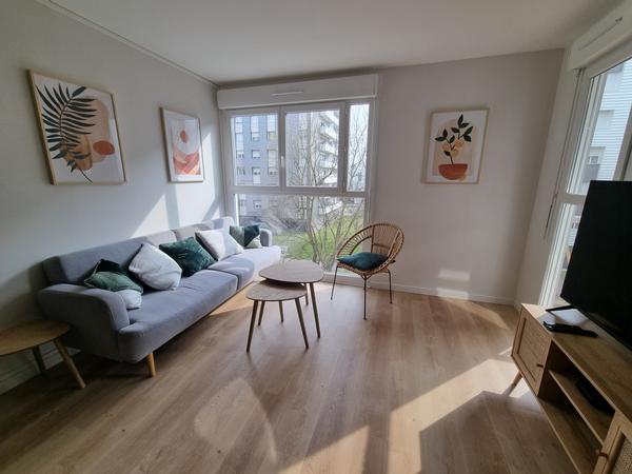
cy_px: 237
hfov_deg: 106.2
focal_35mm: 13
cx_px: 316
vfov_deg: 89.9
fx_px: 237
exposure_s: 1/232
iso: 50
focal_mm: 2.2
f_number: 2.2
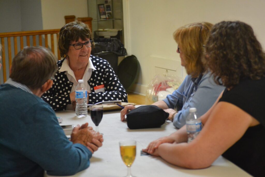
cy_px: 88
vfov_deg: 13.4
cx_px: 132
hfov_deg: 20.0
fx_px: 751
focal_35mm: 102
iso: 2200
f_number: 4.2
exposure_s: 1/125
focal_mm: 68
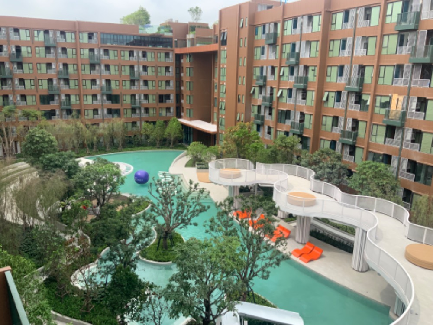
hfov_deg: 61.7
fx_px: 363
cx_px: 216
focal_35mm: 29
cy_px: 162
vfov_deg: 48.2
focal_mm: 3
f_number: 1.8
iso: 16
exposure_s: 1/898
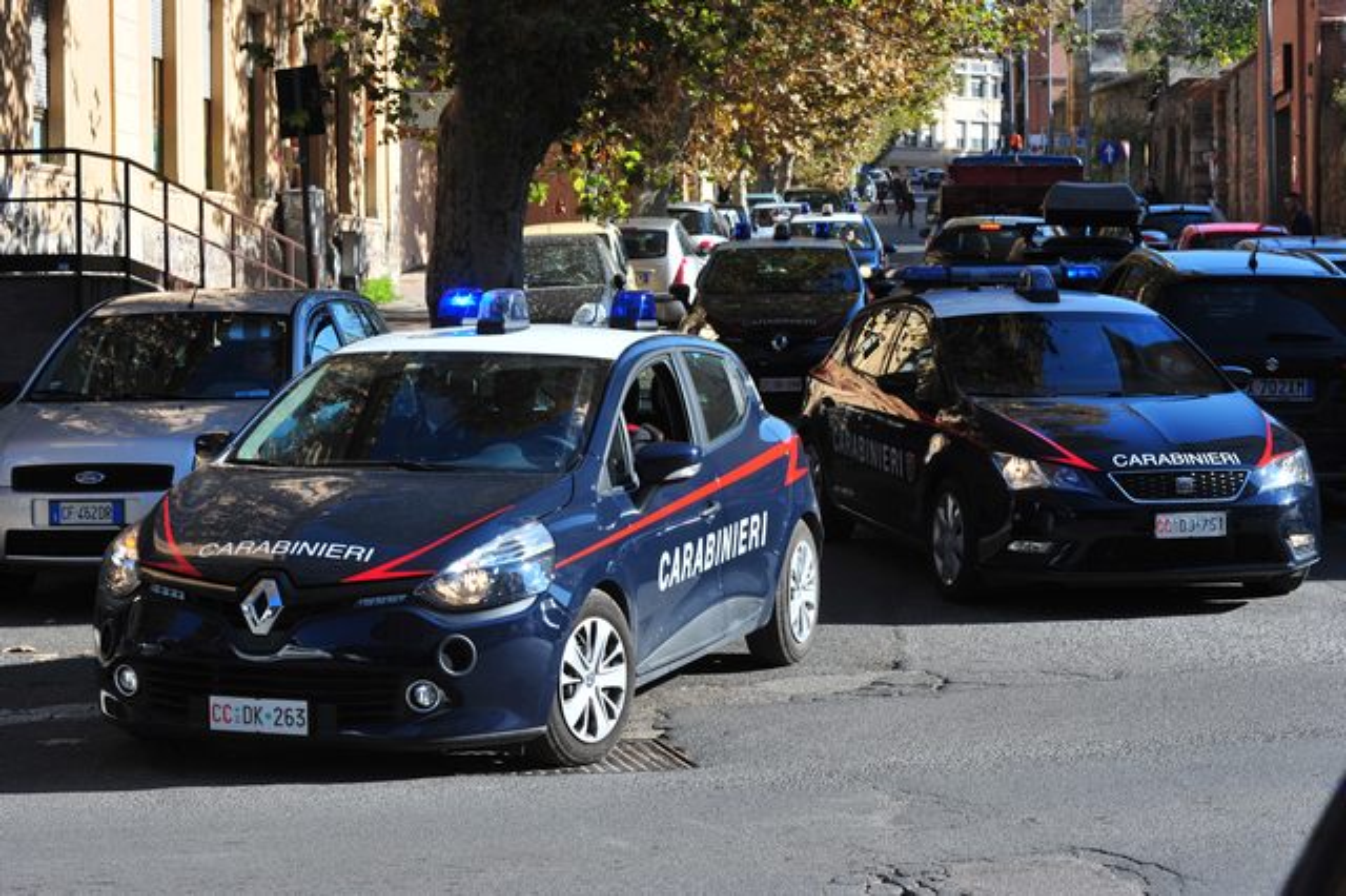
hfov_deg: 25.4
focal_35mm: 80
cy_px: 448
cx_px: 673
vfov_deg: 17.0
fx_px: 2989
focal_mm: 80
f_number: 13
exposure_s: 1/500
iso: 800
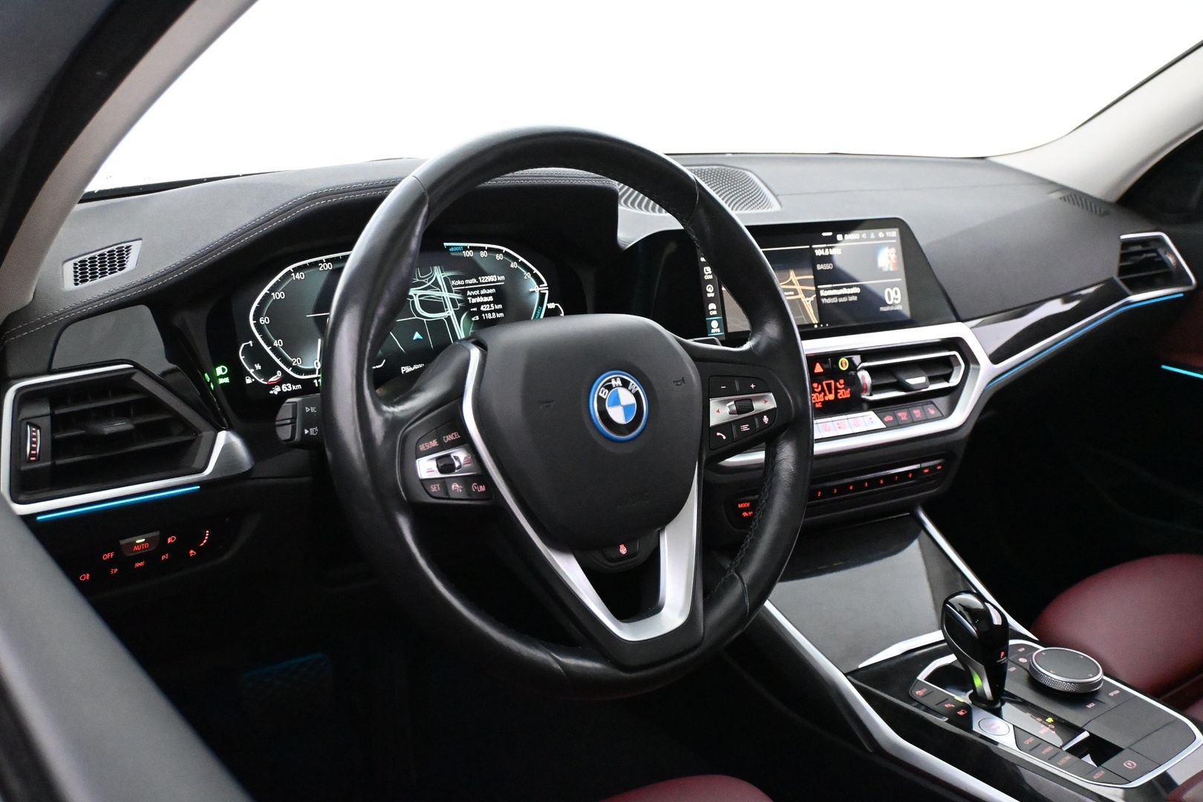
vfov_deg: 39.1
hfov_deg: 56.1
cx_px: 602
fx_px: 1128
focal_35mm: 34
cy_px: 401
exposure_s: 1/60
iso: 9000
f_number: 4
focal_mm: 22.5
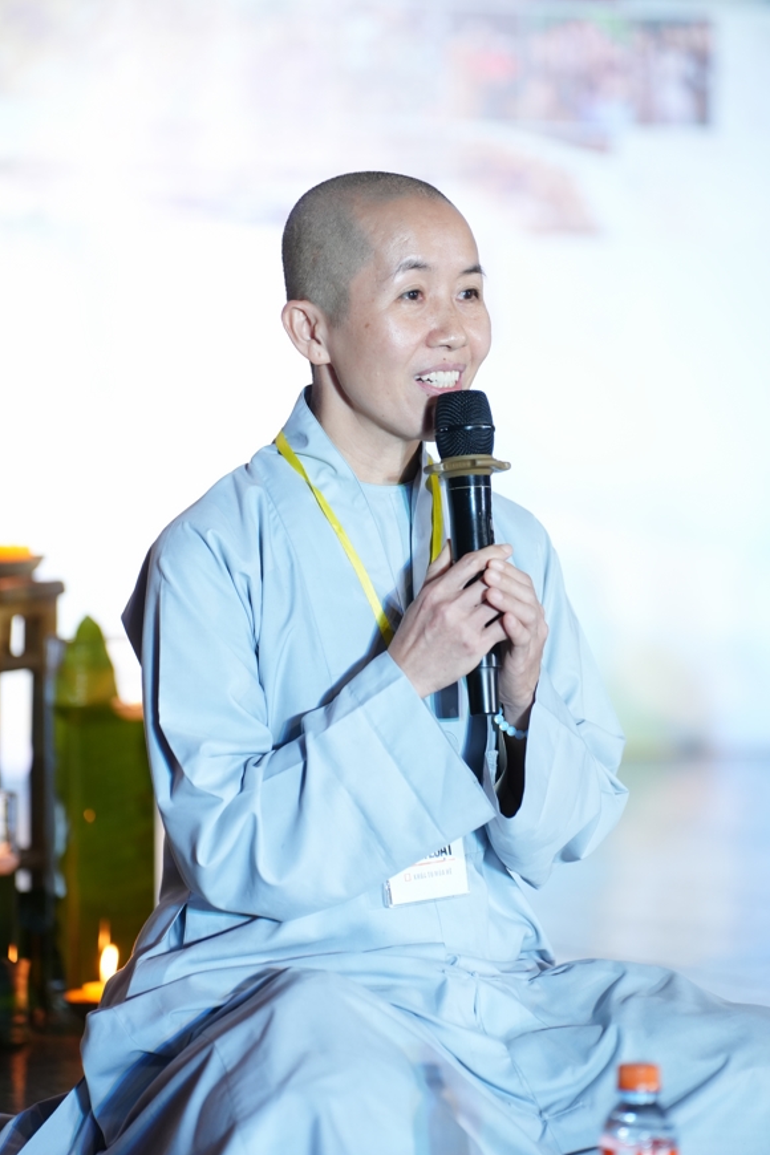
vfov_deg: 13.9
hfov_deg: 9.3
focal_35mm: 148
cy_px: 589
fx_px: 4748
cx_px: 421
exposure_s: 1/100
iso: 1000
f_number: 2.8
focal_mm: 132
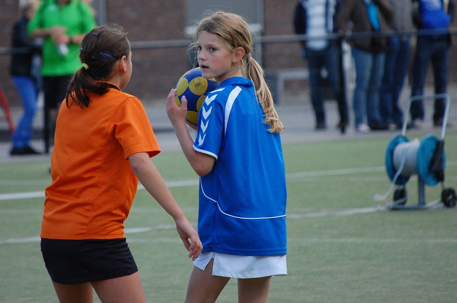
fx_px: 3803
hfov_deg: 6.9
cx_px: 228
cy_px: 152
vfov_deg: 4.6
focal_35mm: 300
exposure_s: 1/500
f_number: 5.6
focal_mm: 200
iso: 560
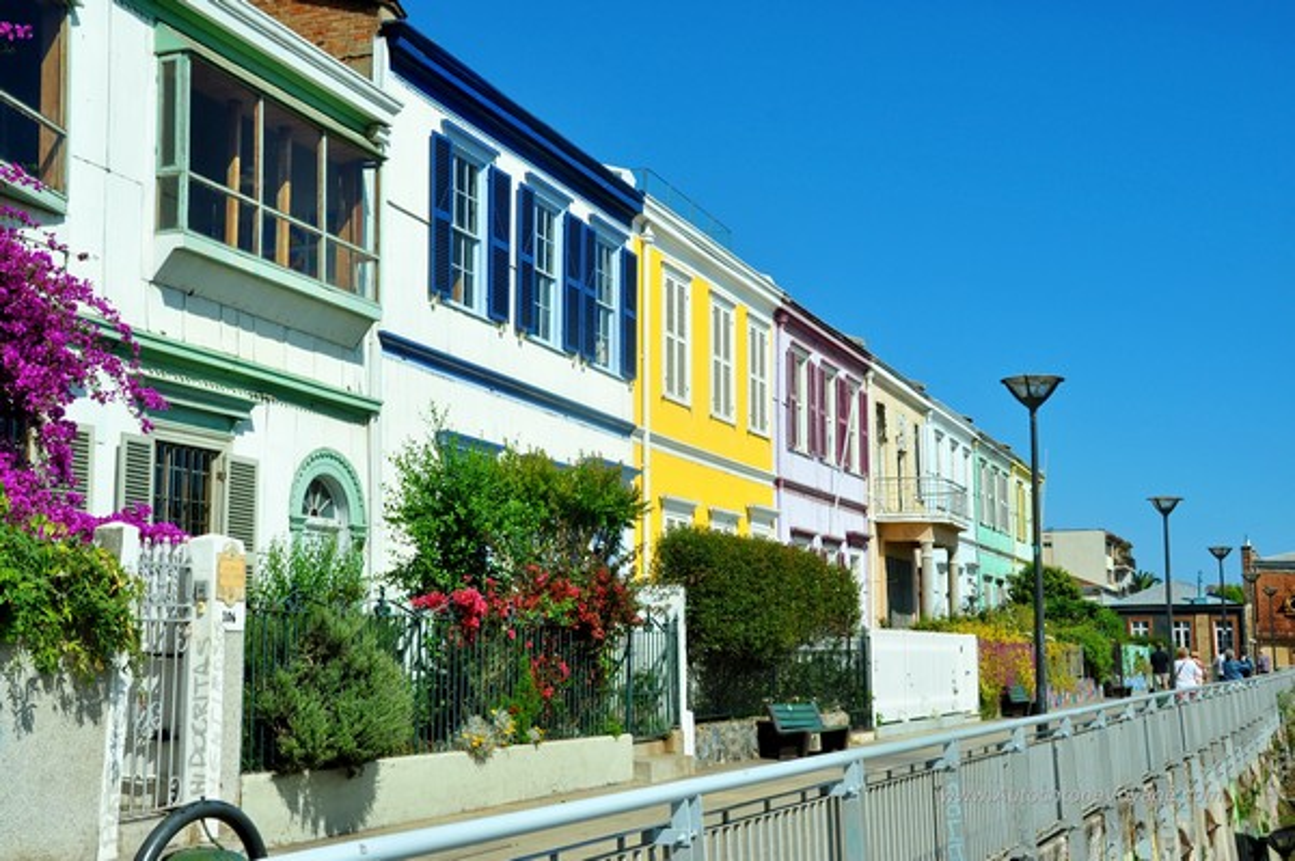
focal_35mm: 44
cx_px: 648
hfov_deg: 45.0
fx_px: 1563
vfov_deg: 30.8
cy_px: 430
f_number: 11
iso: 200
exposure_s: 1/400
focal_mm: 29
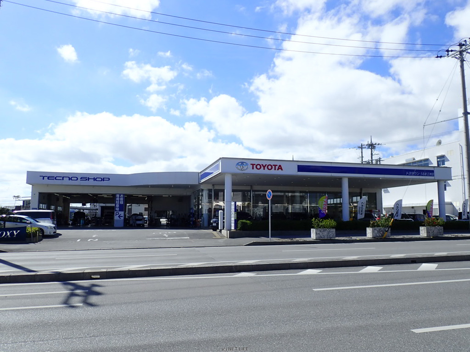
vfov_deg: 49.7
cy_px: 176
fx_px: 380
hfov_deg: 63.4
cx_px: 235
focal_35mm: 28
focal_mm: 5.14
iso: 100
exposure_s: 1/200
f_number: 9
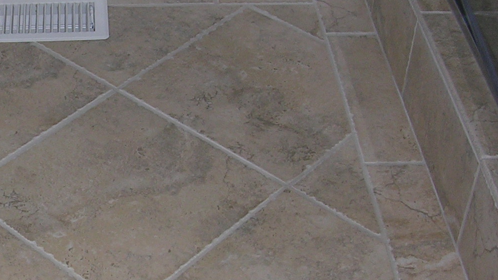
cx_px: -4
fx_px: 1123
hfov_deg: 23.9
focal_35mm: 85
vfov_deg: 14.2
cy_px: 196
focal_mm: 5.8
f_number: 2.8
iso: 50
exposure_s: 1/60.1
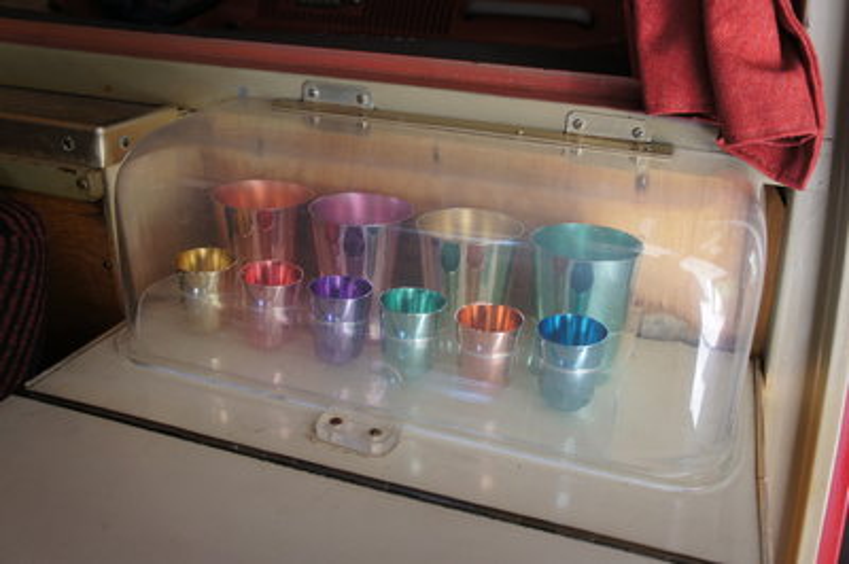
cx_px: 424
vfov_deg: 39.9
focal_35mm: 33
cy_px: 282
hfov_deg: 57.3
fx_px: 778
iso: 500
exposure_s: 1/40
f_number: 5.6
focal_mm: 22
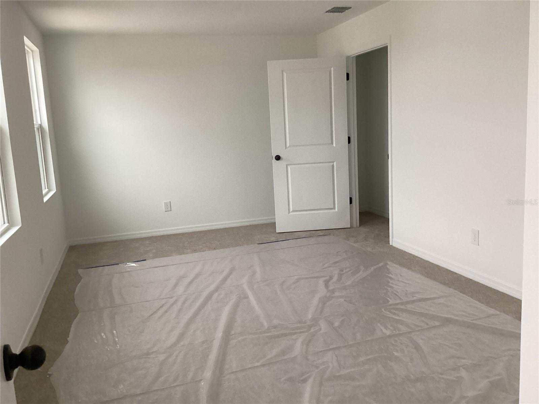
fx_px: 483
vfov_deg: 45.4
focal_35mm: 31
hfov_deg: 58.4
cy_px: 202
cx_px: 270
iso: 250
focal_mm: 3.3
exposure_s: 1/60
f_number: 2.4
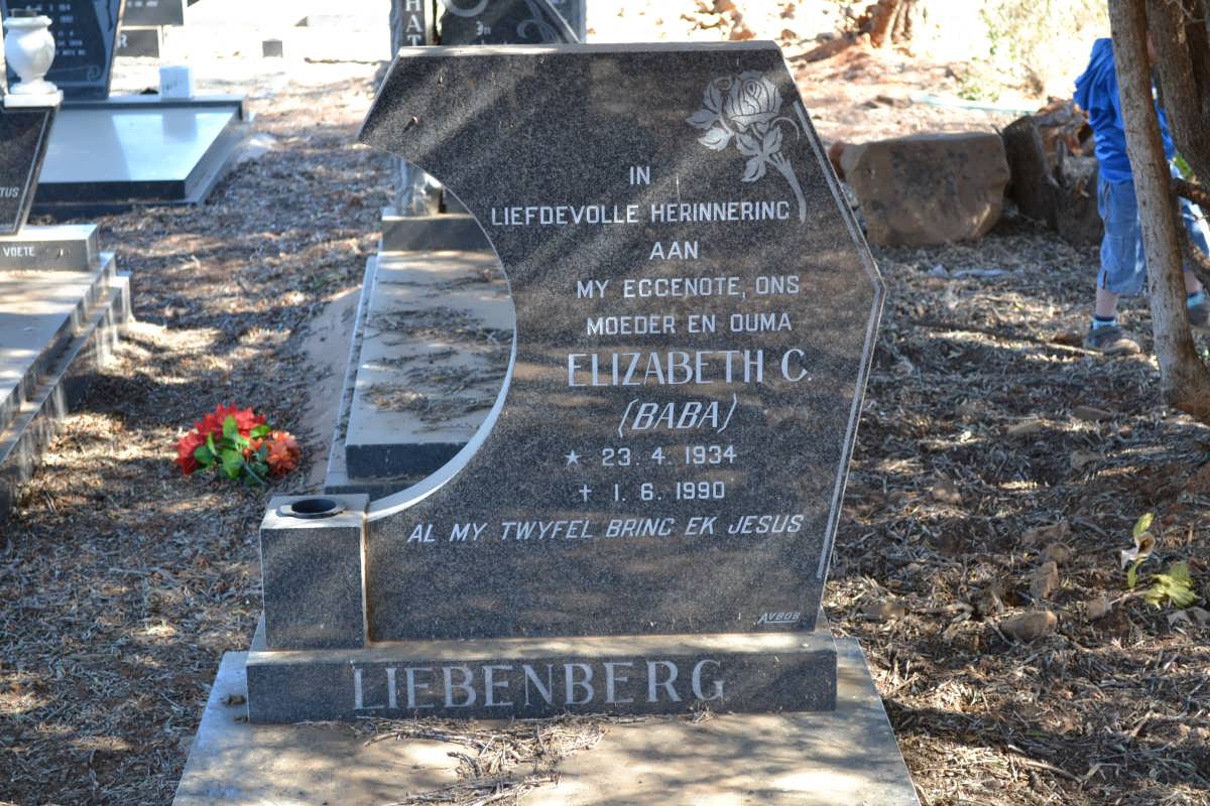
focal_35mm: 63
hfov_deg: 31.9
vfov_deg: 21.6
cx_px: 605
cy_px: 403
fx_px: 2117
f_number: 5.3
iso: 400
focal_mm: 42
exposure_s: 1/30
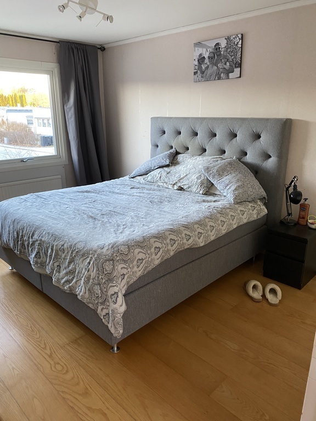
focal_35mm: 26
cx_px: 158
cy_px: 210
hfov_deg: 53.1
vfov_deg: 67.3
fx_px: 316
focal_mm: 4.25
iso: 320
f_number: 1.8
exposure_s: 1/60
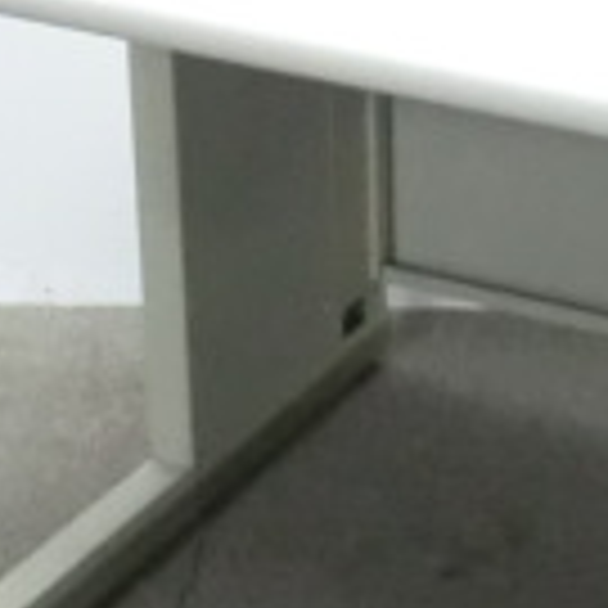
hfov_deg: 12.9
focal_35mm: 134
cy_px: 32
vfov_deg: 12.9
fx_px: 2663
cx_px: 576
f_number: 3.5
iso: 800
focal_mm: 5.8
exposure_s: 1/40
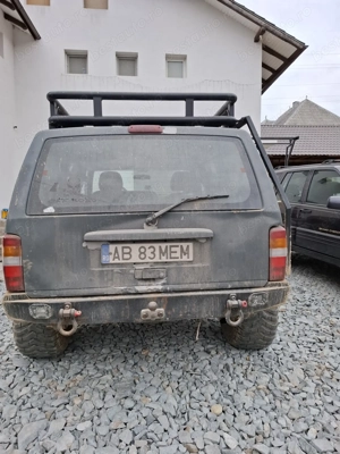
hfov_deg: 58.9
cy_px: 227
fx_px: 301
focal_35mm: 23
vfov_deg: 73.9
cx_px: 170
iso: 50
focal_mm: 5.54
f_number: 1.8
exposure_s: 1/100
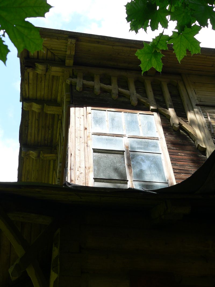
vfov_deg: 32.2
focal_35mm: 60
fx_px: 497
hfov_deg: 24.4
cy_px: 144
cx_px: 108
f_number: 4
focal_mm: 9.9
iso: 80
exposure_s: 1/125
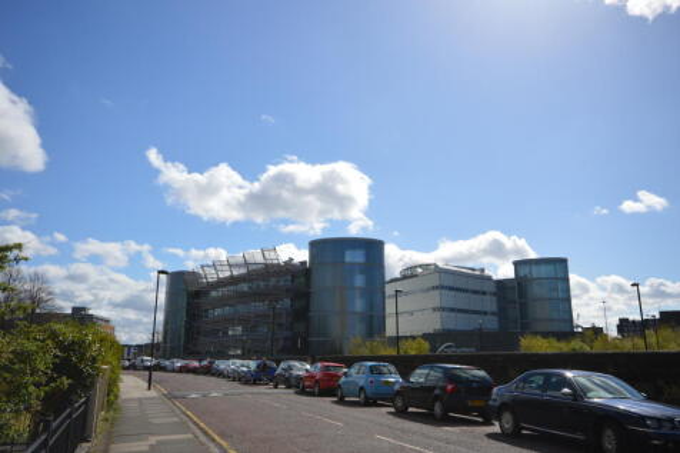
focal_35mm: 30
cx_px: 340
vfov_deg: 43.6
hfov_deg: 61.9
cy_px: 226
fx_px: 566
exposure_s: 1/320
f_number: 9
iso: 100
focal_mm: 20
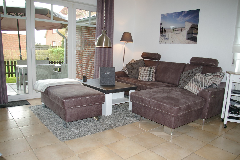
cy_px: 80
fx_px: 180
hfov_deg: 67.4
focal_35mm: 27
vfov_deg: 47.8
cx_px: 120
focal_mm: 18
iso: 200
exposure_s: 1/30
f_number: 3.5
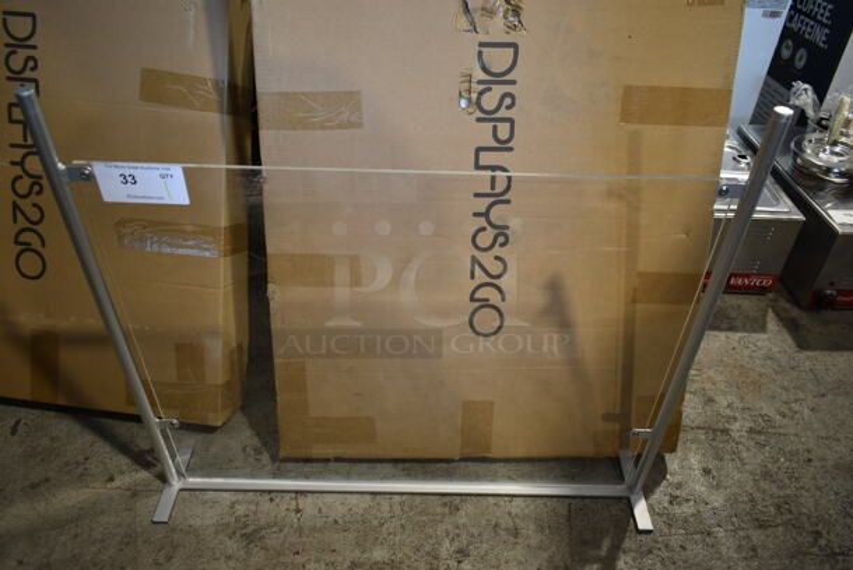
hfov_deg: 67.3
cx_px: 426
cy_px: 285
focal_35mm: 27
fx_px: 640
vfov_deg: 48.0
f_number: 3.5
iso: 450
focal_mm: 18
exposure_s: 1/30
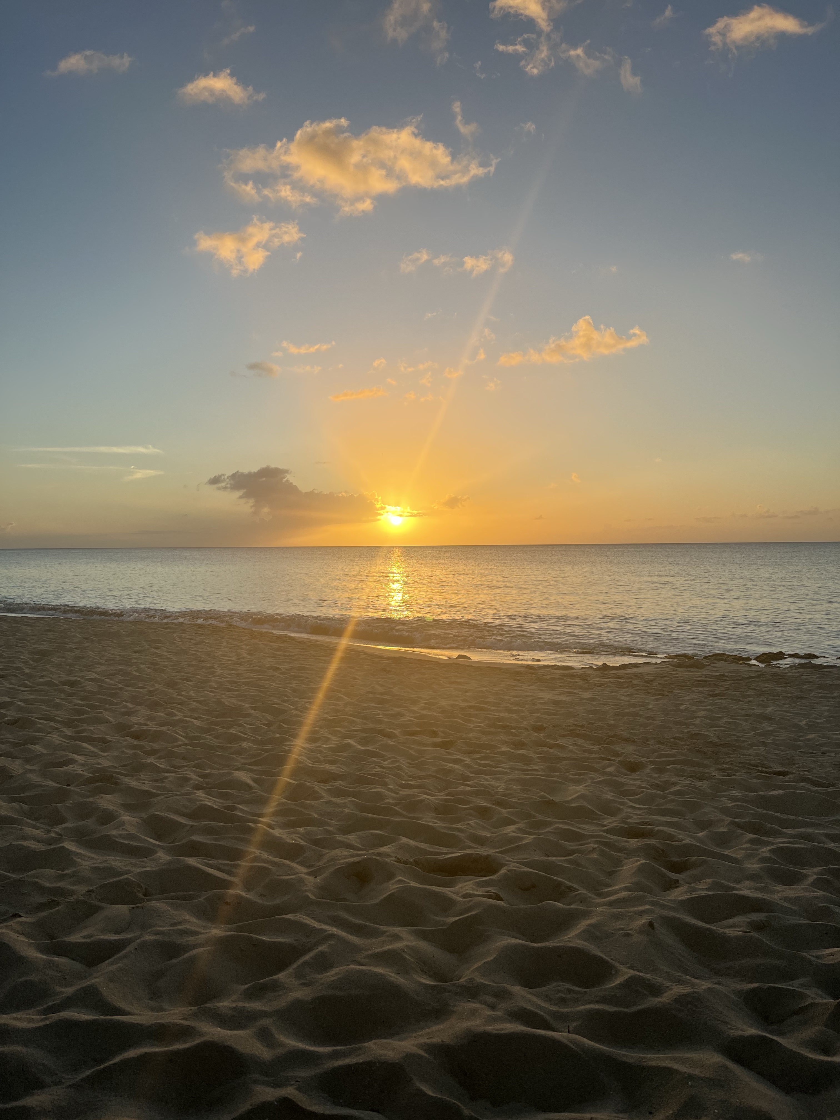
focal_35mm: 26
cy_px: 560
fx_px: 841
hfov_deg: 53.1
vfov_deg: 67.3
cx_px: 420
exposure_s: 1/3356
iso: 50
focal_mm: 5.7
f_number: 1.5
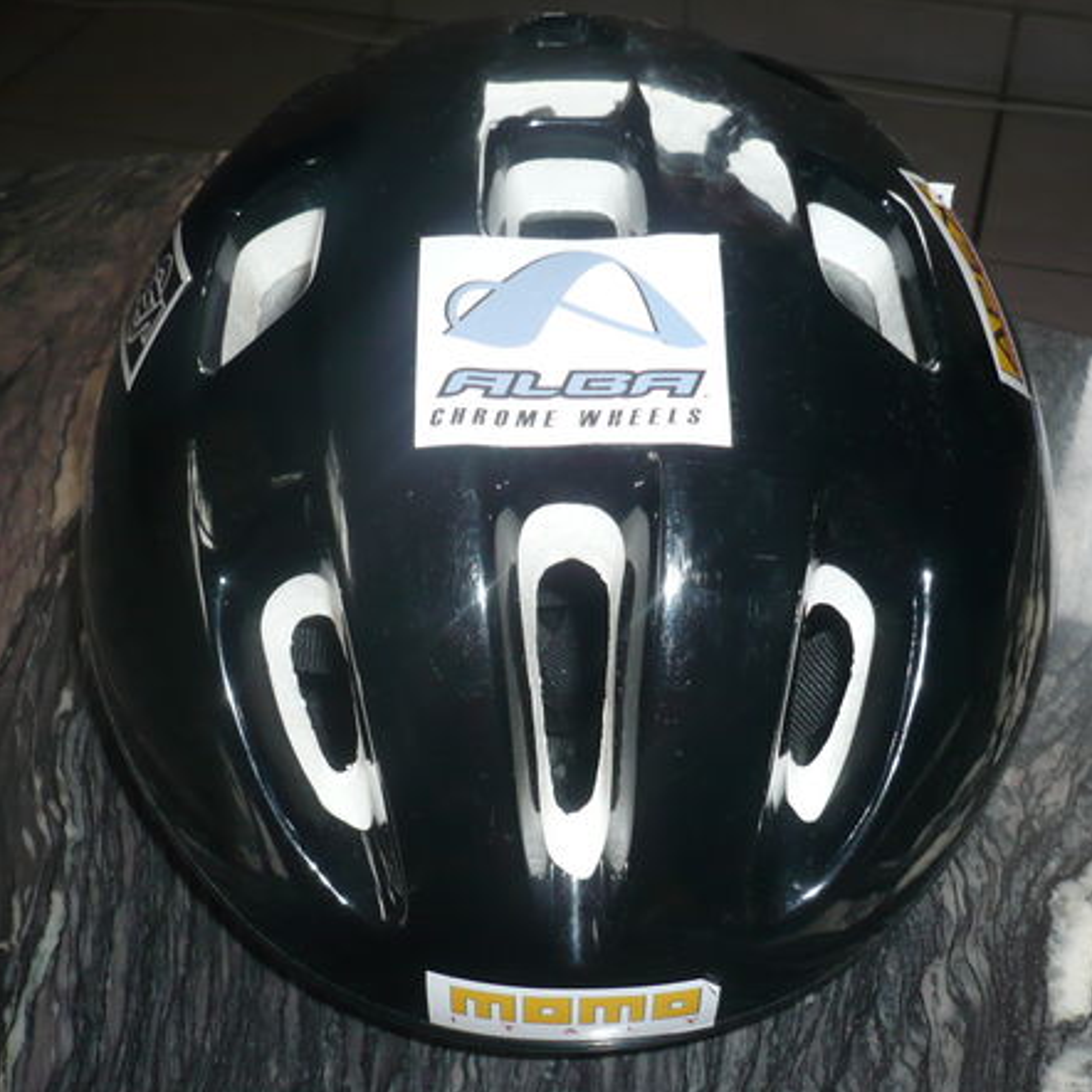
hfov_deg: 40.0
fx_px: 1499
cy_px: 551
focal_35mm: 42
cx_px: 578
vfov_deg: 40.0
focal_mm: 5.8
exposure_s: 1/30
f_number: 2.8
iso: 100
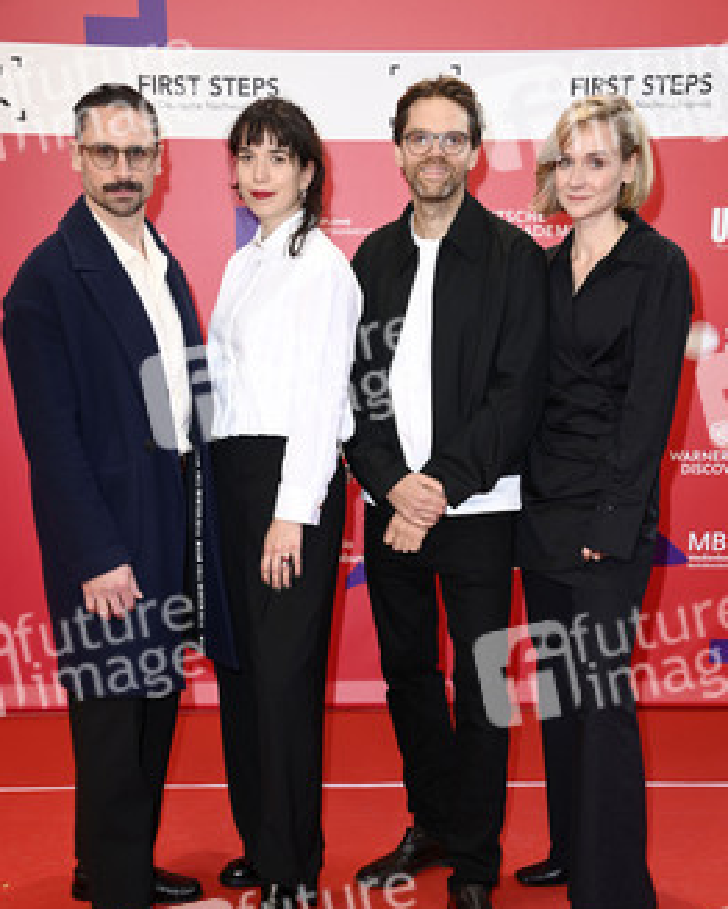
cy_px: 523
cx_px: 364
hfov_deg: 27.6
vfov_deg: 34.1
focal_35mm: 55
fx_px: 1480
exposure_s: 1/250
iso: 500
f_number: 5.6
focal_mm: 48
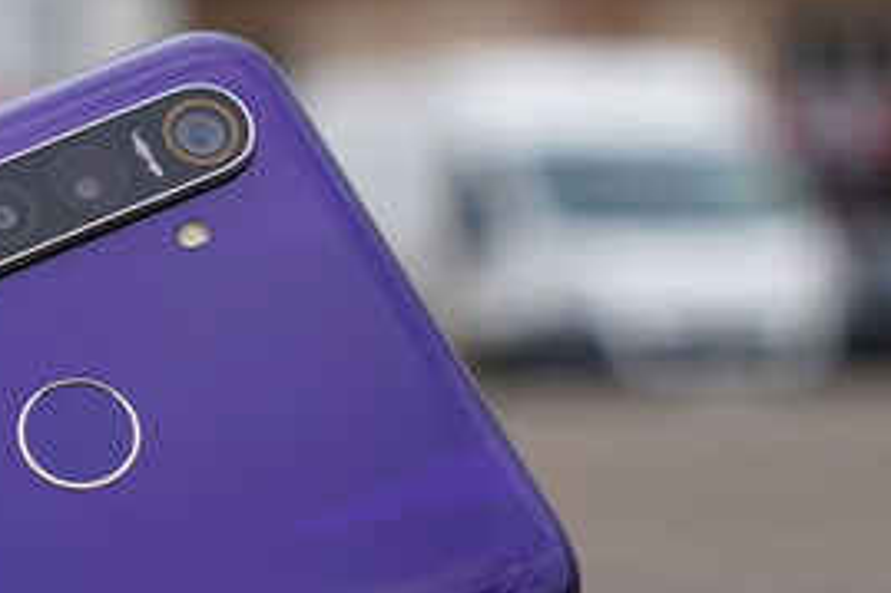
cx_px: -209
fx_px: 3265
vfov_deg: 10.3
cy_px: 626
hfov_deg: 15.0
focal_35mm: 132
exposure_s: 1/200
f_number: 4.5
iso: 100
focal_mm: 37
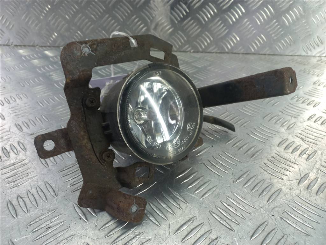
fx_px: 235
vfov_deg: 54.9
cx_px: 163
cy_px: 122
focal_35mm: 25
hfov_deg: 69.4
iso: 64
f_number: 1.8
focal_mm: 4.6
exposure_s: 1/50
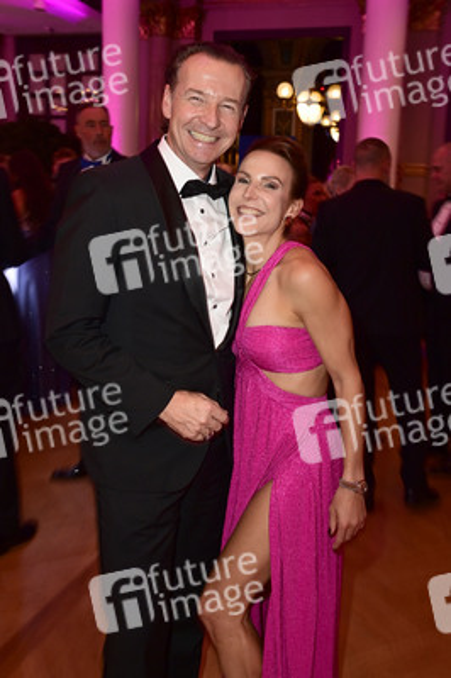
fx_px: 602
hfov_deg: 41.0
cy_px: 339
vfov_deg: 58.8
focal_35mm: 32
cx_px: 226
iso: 2000
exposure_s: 1/50
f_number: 5.6
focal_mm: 32
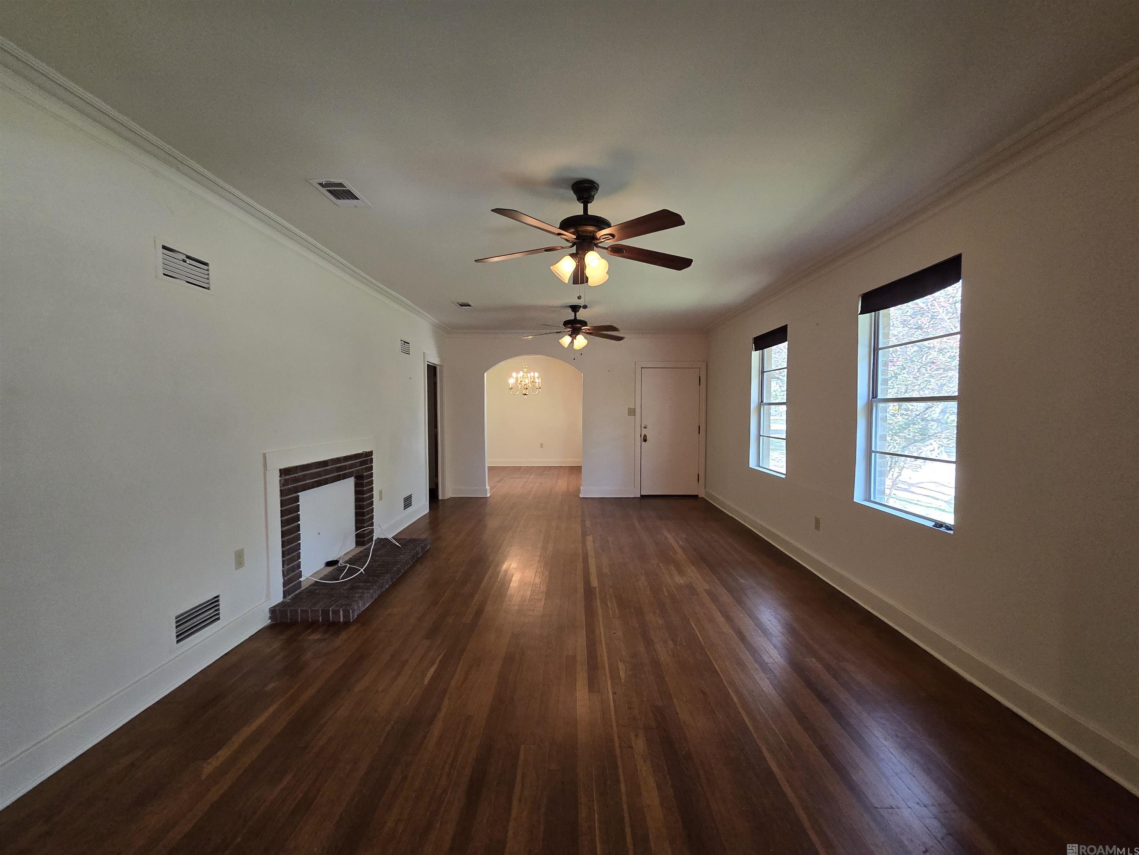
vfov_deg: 89.9
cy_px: 428
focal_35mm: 13
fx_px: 428
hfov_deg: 106.2
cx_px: 570
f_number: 2.2
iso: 250
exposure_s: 1/60
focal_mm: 2.2
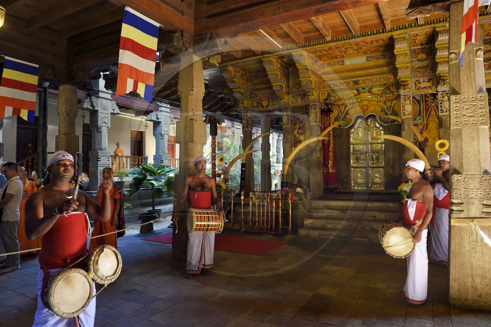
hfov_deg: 73.8
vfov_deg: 53.1
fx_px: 327
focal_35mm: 24
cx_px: 246
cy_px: 164
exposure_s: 1/40
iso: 1600
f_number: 7.1
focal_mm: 24
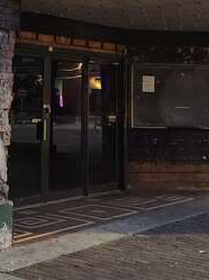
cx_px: 71
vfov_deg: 25.4
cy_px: 17
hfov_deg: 19.8
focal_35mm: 74
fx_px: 597
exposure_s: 1/24
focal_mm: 5.4
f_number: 1.8
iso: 640
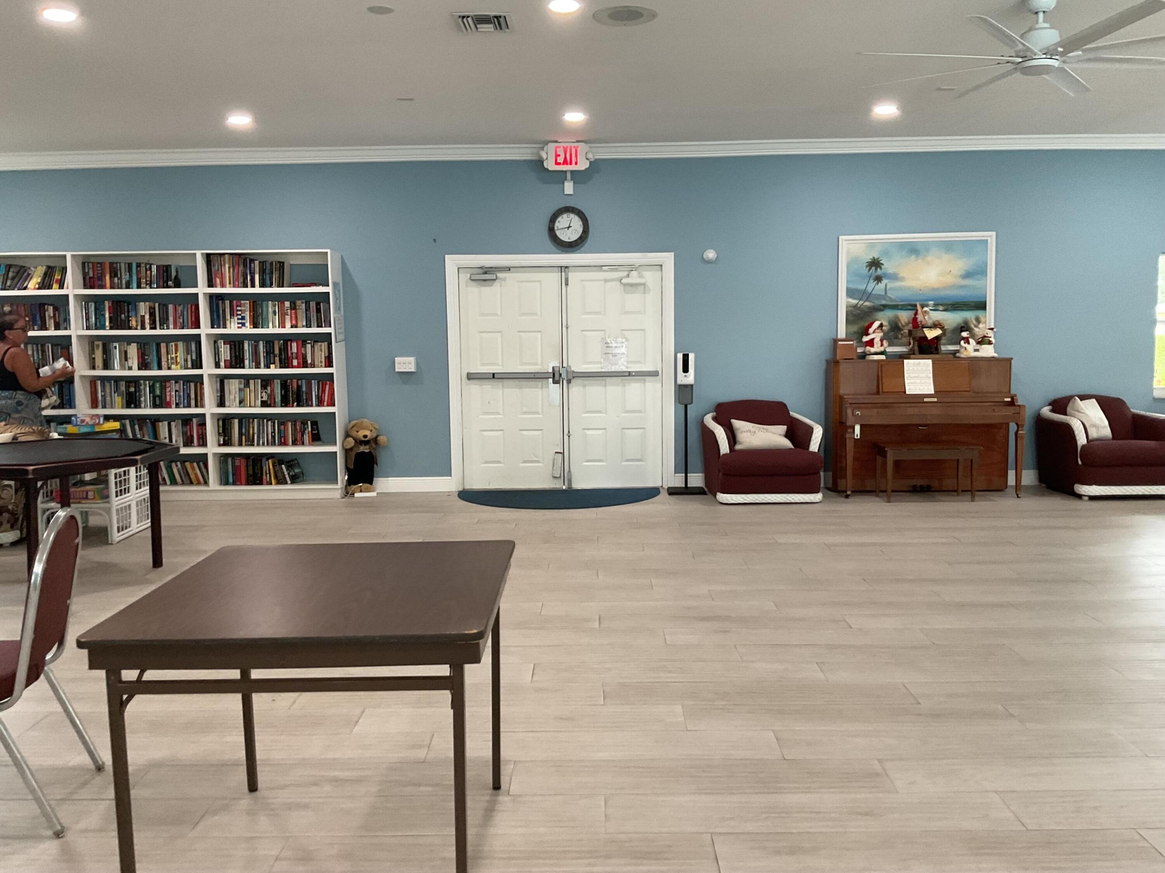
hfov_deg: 61.7
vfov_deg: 48.2
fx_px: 976
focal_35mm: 29
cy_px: 436
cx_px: 582
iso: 80
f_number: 1.8
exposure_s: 1/60
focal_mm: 3
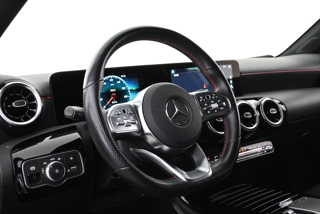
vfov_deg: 30.8
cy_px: 107
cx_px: 160
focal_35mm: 44
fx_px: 387
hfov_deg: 45.0
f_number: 4.8
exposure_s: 1/15
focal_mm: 29
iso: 1600
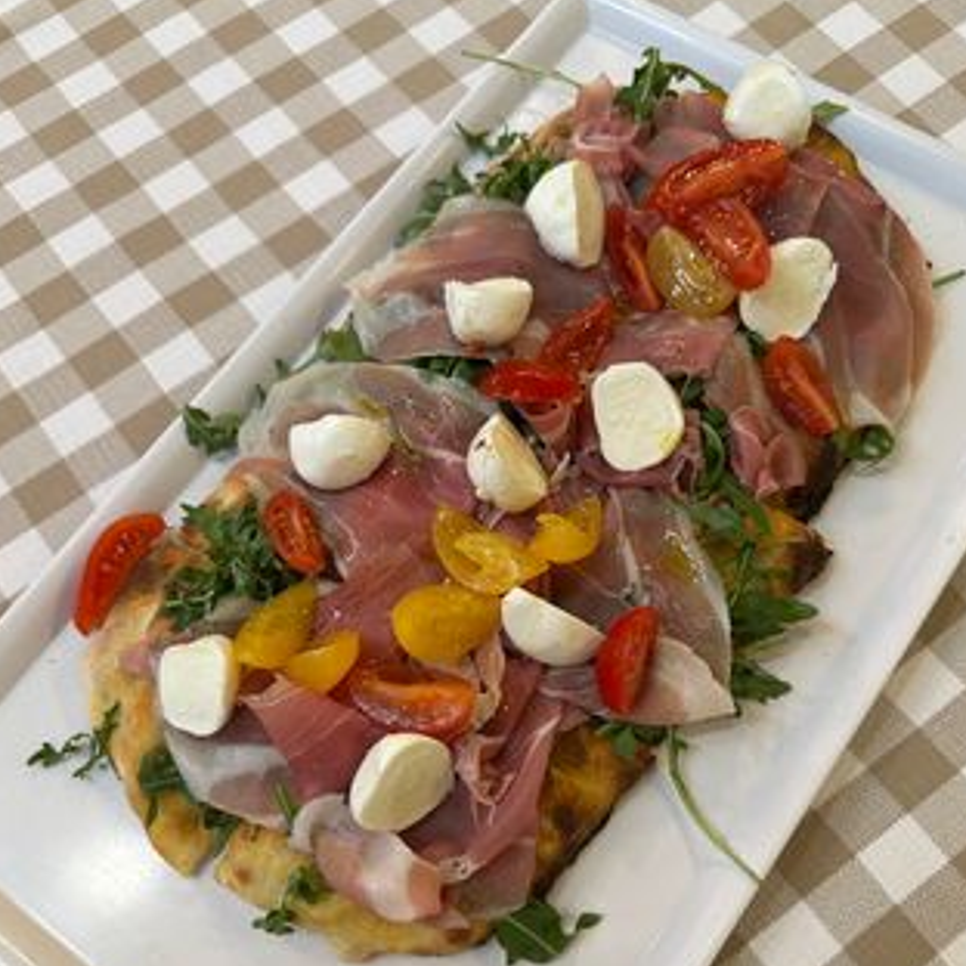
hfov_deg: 55.6
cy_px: 624
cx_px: 486
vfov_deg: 54.8
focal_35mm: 29
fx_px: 916
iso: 160
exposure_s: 1/50
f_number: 1.78
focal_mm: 6.86
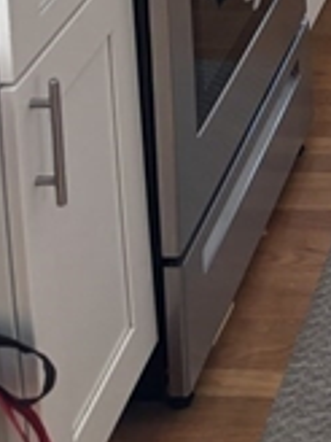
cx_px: 622
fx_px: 1555
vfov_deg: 13.2
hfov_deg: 11.2
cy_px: -528
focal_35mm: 122
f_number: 1.6
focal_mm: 5.96
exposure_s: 1/120
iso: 64
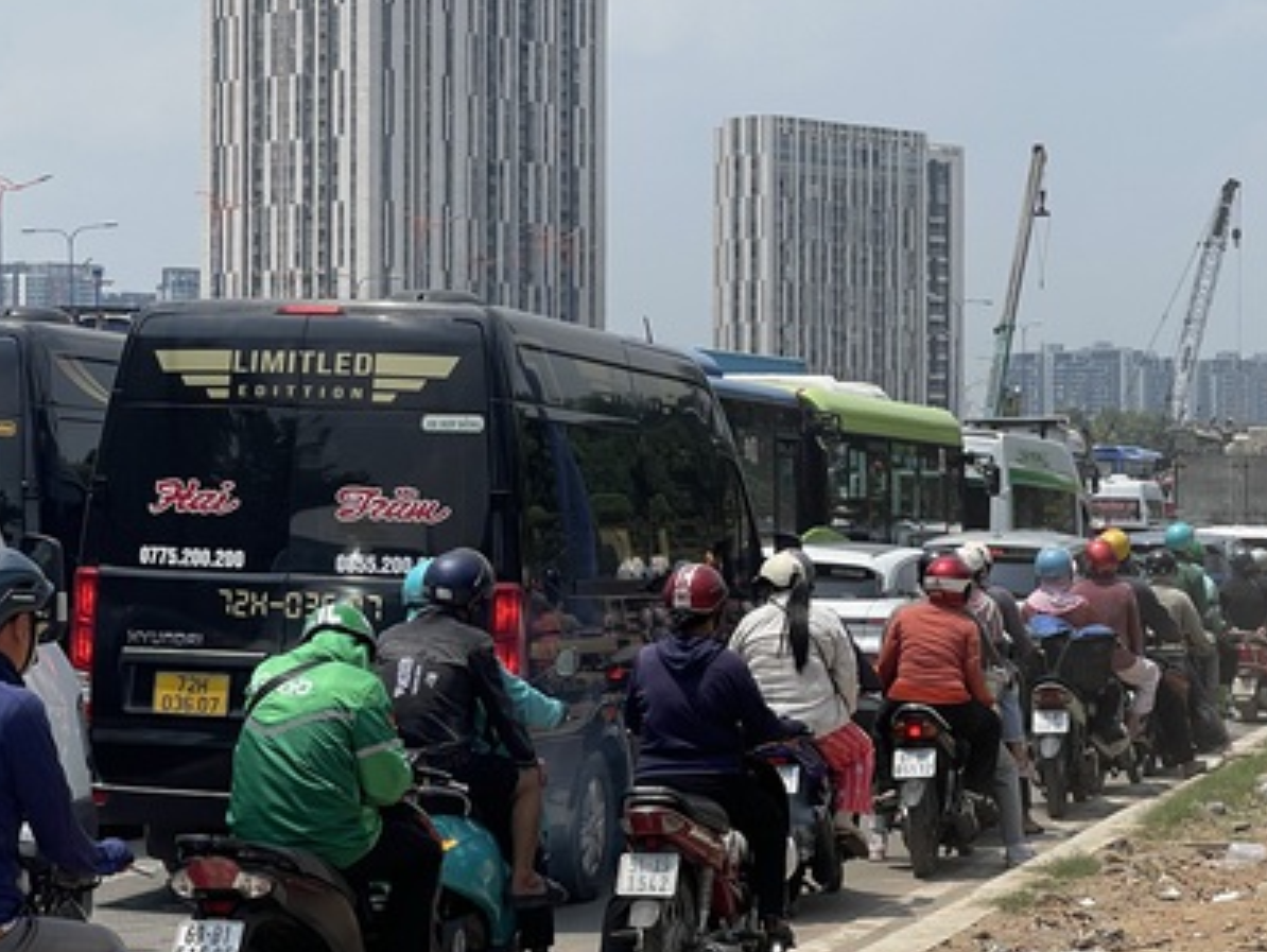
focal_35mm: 106
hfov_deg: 18.5
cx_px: 634
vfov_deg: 14.0
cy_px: 393
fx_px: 3882
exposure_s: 1/1876
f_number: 2.2
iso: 20
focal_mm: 7.5
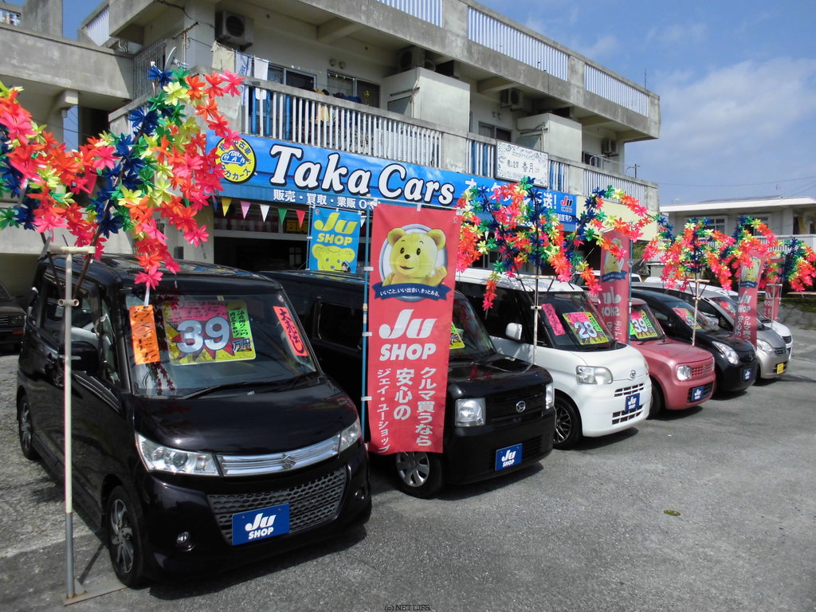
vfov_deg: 53.1
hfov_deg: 67.3
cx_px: 408
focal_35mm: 26
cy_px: 306
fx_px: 613
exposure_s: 1/1000
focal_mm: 4.6
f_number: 3.5
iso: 100
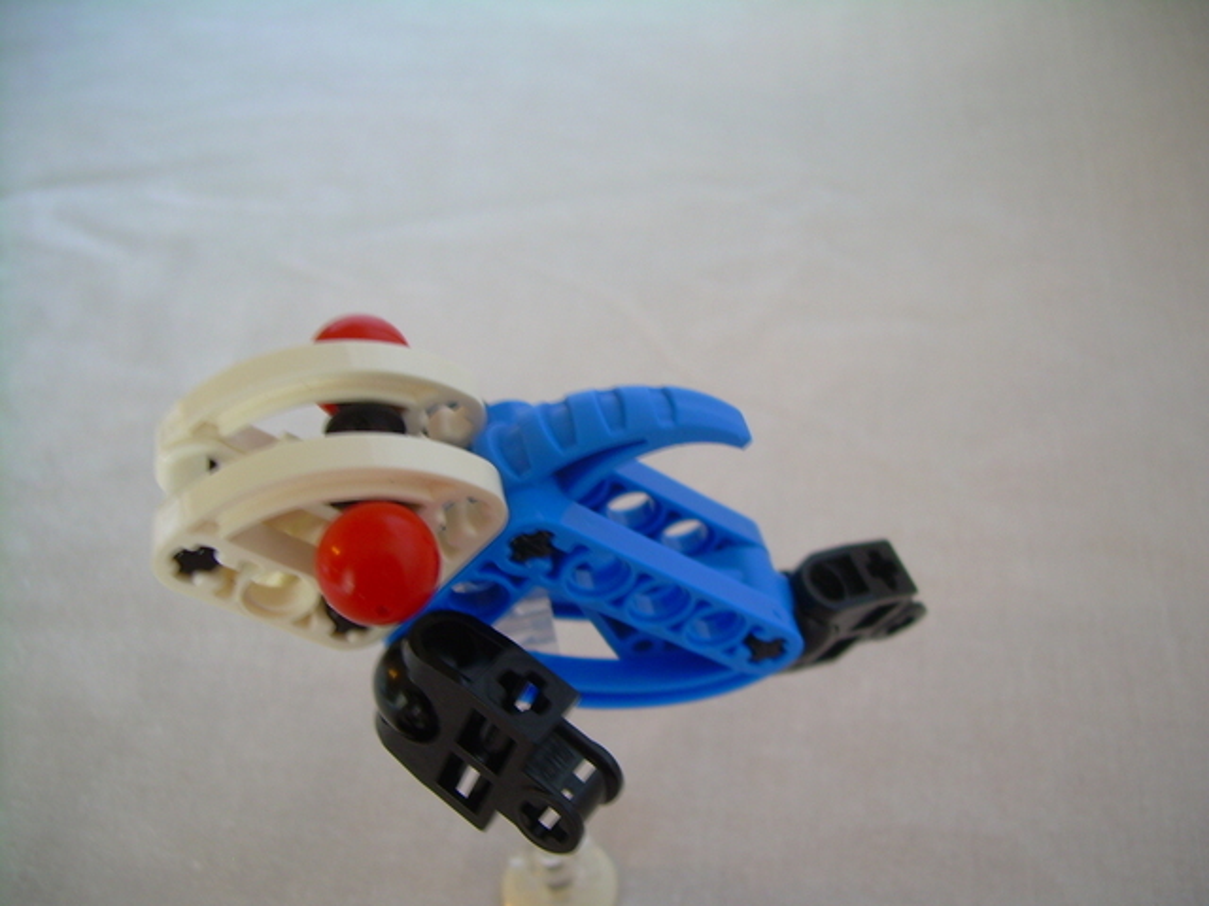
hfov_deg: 49.0
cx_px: 604
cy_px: 453
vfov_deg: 37.7
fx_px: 1327
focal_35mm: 38
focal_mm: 6.3
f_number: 2.8
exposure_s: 1/7.3
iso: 50
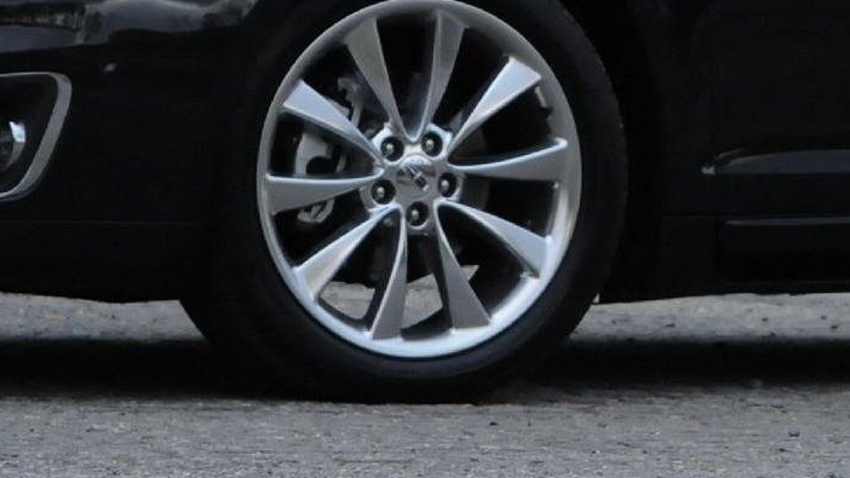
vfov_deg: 2.2
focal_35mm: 559
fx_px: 12600
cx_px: 771
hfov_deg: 3.9
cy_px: -304
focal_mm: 100
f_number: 4.5
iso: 1000
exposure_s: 1/160
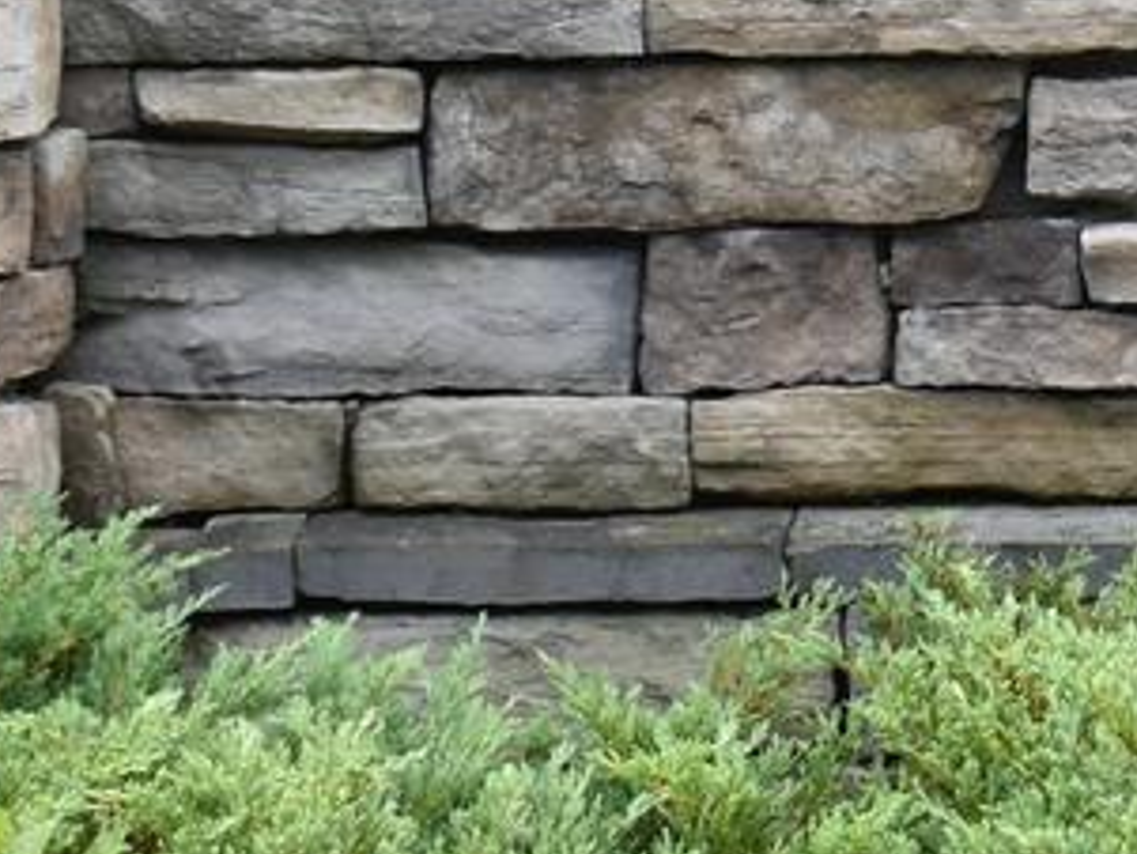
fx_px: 9661
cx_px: 2180
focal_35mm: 294
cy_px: -436
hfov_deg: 6.6
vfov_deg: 5.0
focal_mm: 30
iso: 200
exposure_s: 1/250
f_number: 5.6
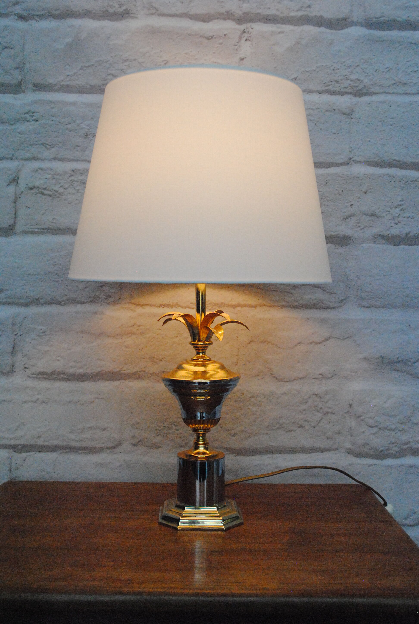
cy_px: 312
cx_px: 210
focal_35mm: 39
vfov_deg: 49.5
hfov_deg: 34.4
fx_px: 678
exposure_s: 1/640
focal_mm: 26
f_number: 5.6
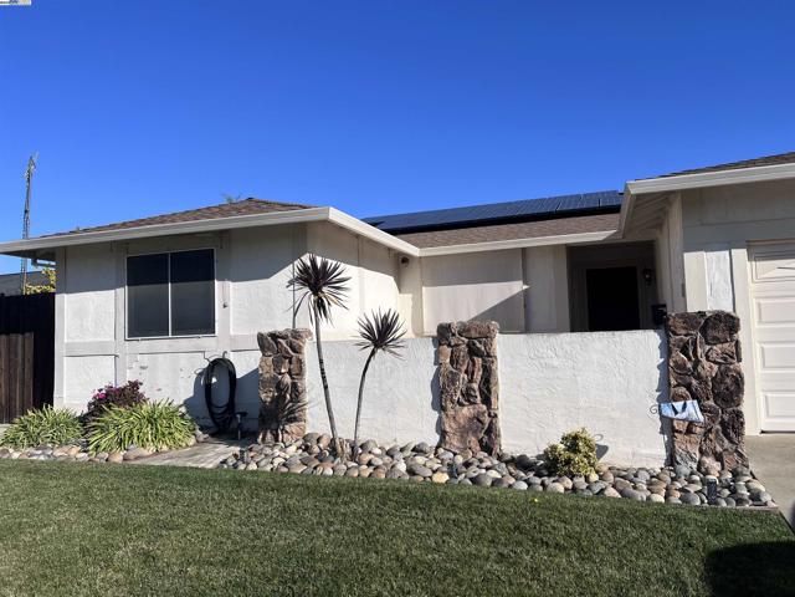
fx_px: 597
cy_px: 298
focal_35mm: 26
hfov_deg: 67.3
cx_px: 398
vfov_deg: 53.1
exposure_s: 1/6211
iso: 50
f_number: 1.5
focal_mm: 5.7
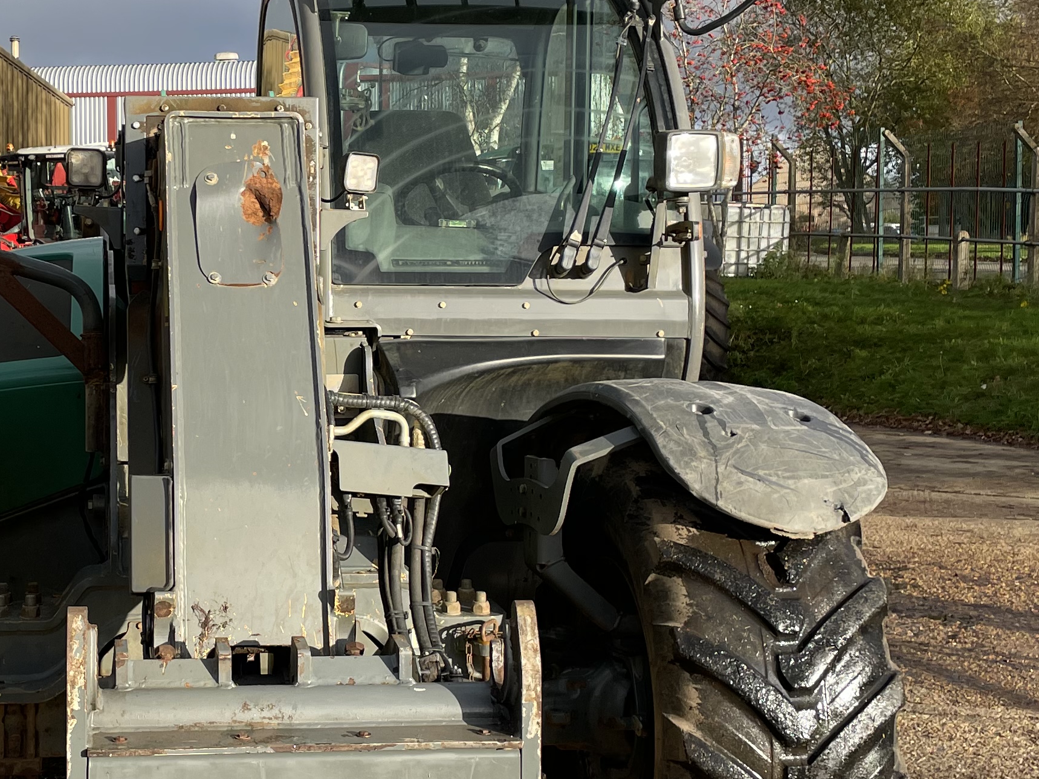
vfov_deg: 24.0
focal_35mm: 61
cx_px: 218
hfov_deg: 30.9
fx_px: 1831
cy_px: 366
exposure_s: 1/1052
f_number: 1.6
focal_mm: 4.2
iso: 32
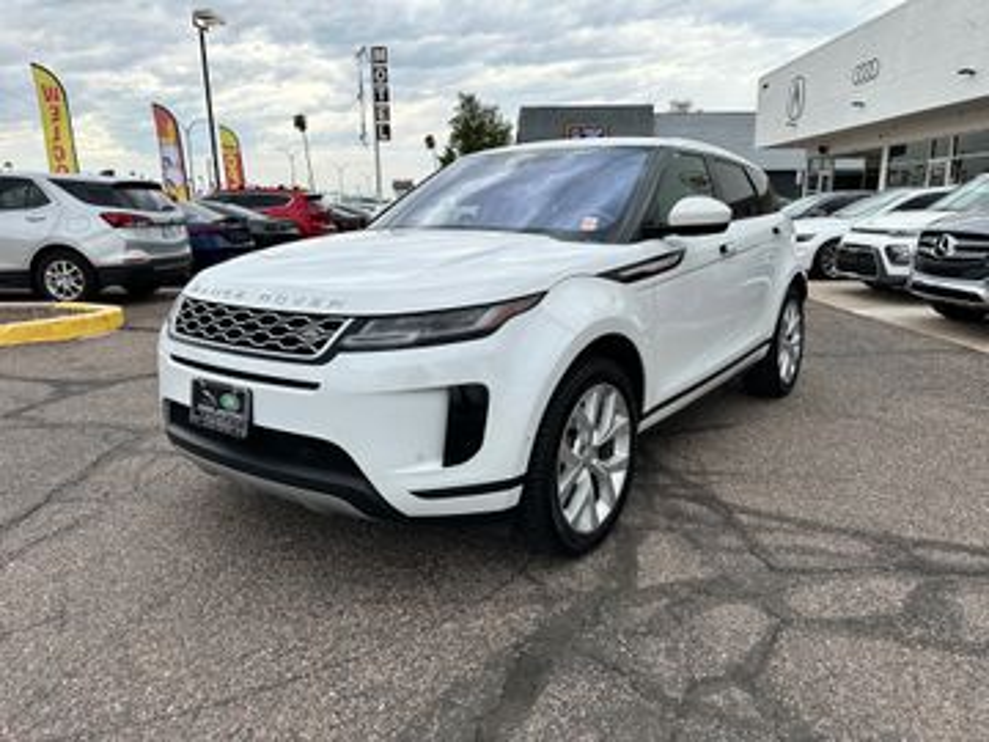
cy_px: 371
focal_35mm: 24
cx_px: 494
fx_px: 686
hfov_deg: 71.6
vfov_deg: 56.8
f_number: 1.78
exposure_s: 1/2660
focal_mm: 6.86
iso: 80
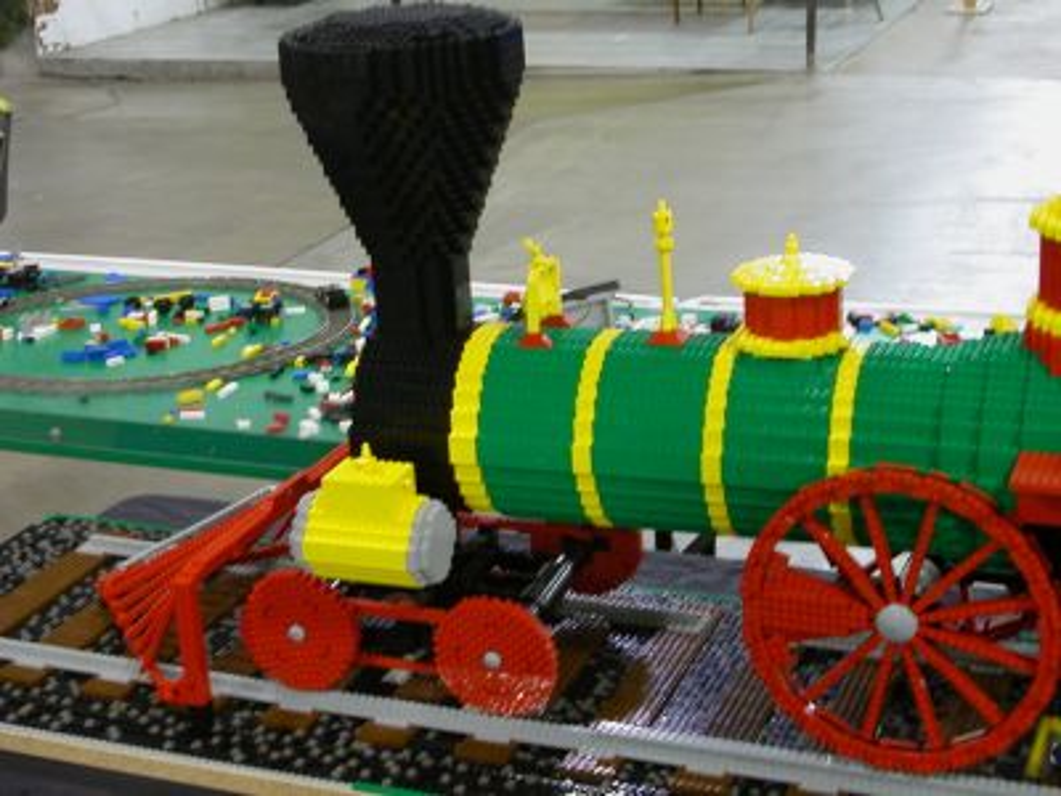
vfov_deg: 22.9
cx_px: 530
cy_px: 398
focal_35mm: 64
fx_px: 1962
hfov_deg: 30.3
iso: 100
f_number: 3.5
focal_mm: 9.7
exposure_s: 1/7.4
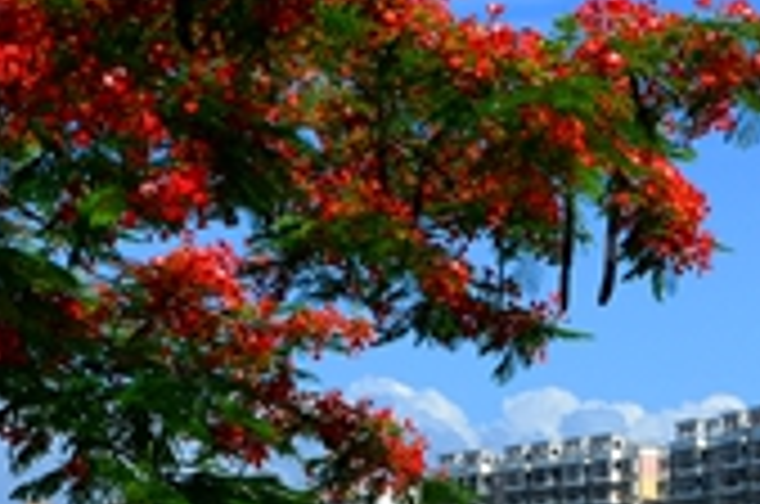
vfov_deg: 13.9
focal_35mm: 96
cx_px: 486
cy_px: -56
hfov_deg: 21.2
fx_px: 2023
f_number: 11
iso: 160
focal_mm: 18
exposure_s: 1/250
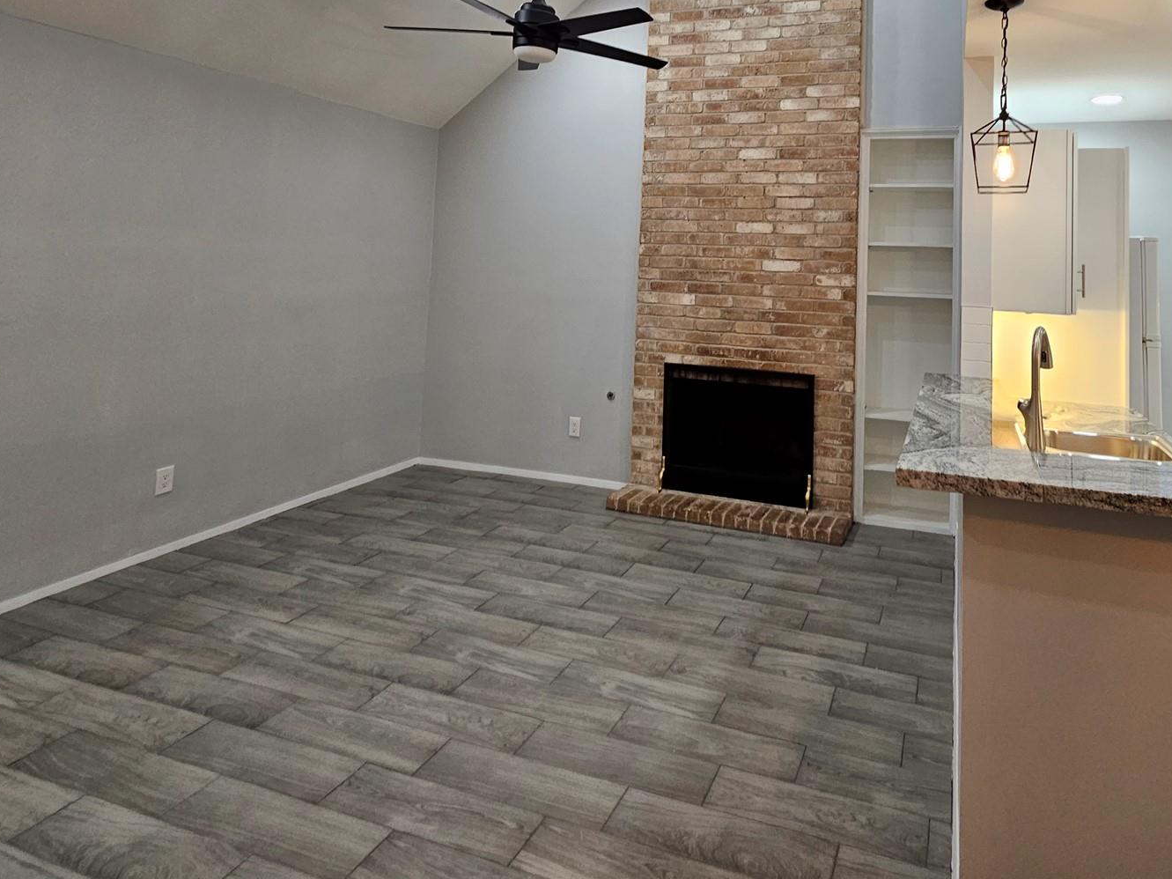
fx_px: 677
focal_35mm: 20
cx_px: 719
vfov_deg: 61.9
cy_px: 210
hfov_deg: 80.5
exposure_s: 1/60
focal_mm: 2.2
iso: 160
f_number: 2.2
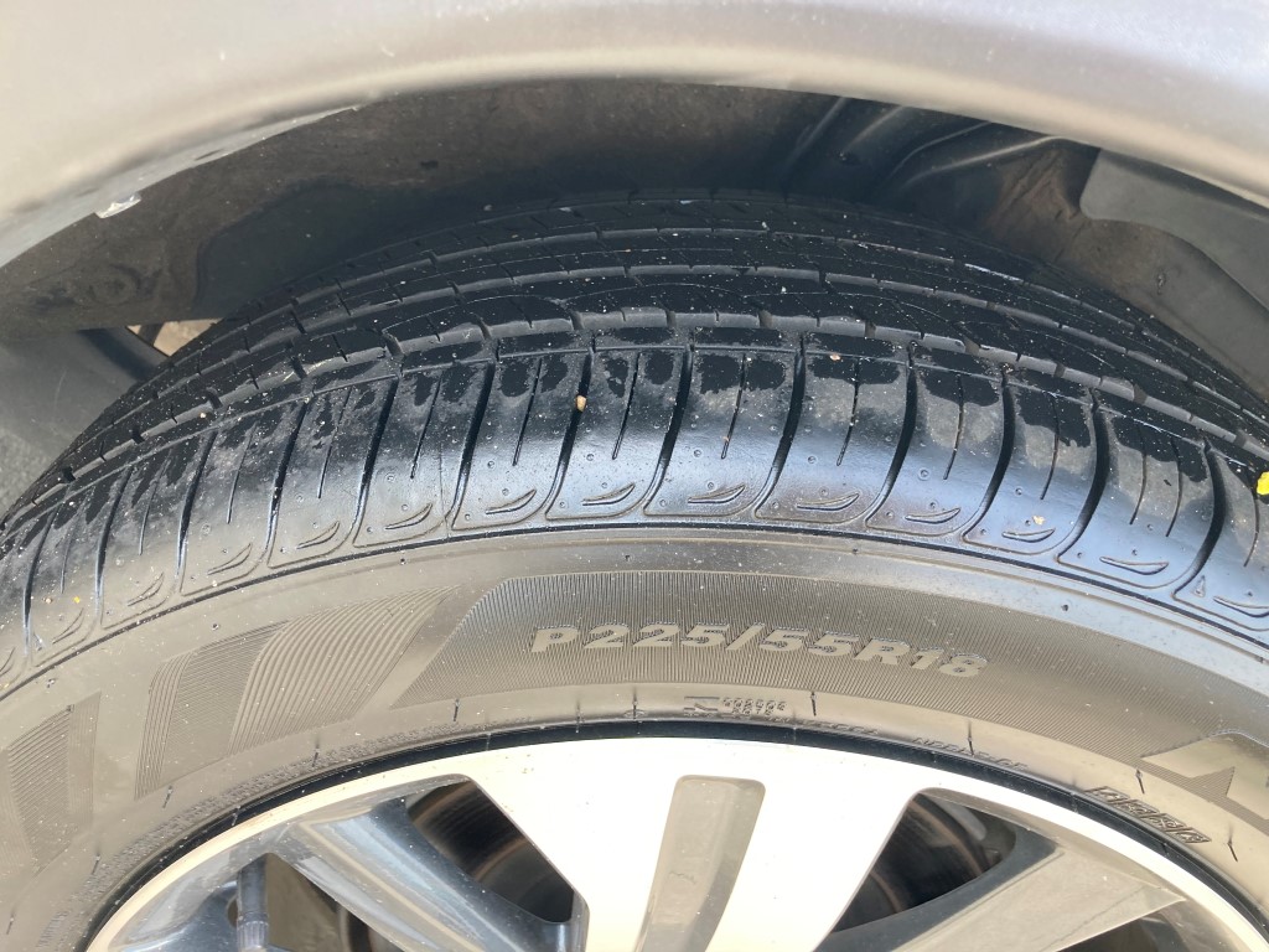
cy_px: 476
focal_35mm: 28
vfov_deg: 49.7
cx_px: 634
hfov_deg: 63.4
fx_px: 1026
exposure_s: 1/121
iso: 64
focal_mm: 3.99
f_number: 1.8
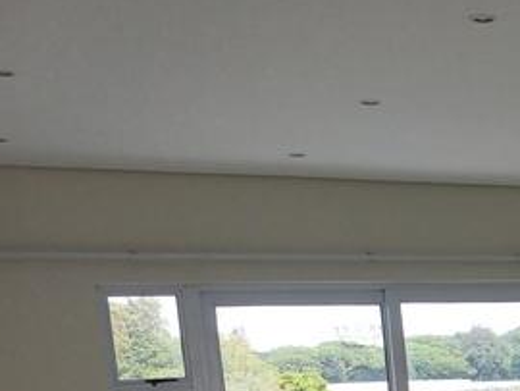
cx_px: 709
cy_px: 537
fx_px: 1113
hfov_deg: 22.9
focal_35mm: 74
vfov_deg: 18.3
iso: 50
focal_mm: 4.65
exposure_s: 1/173
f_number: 1.8
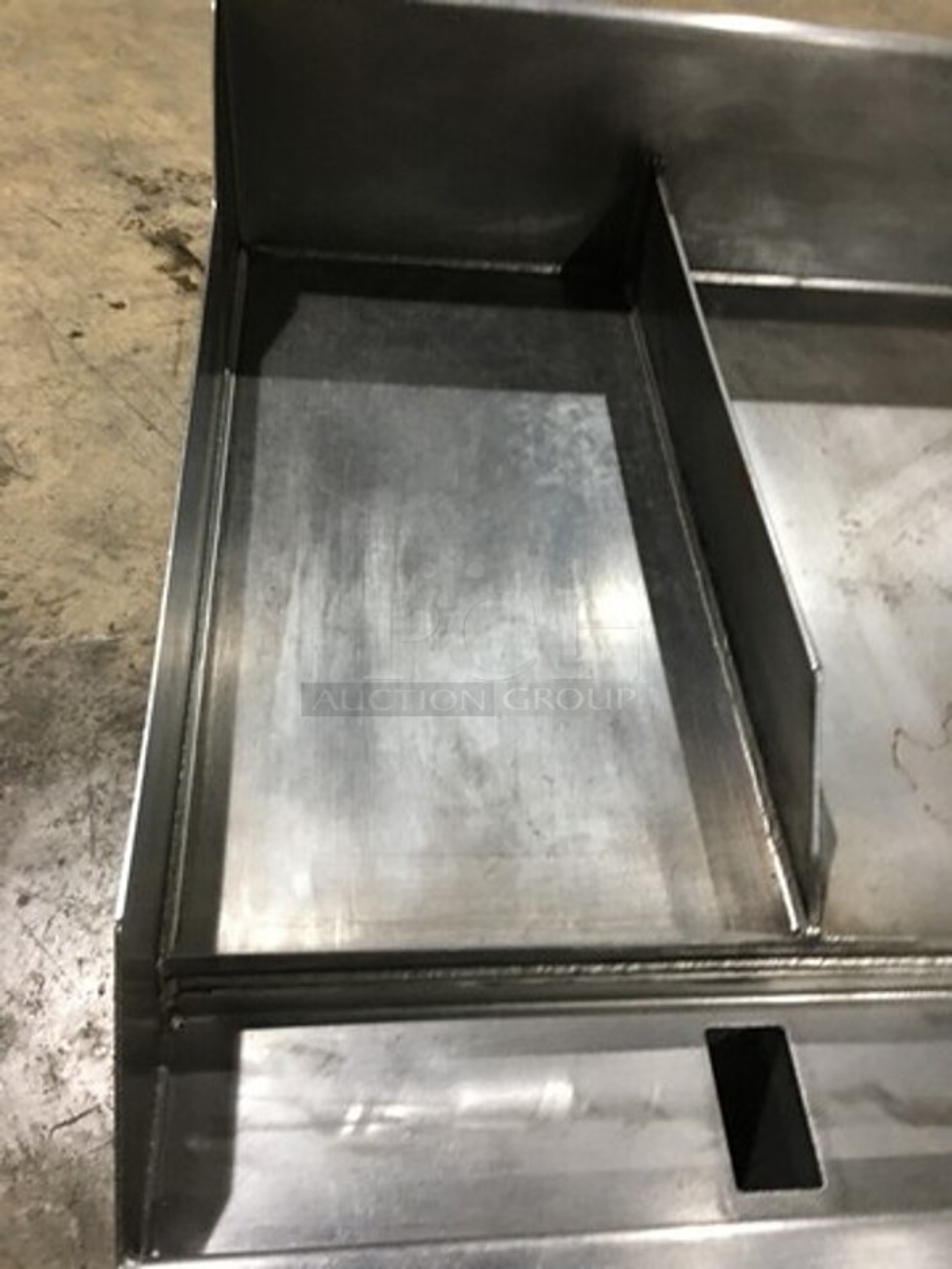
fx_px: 1063
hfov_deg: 48.2
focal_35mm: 29
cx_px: 476
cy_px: 634
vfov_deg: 61.7
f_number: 2.2
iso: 80
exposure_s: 1/10
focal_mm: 4.15
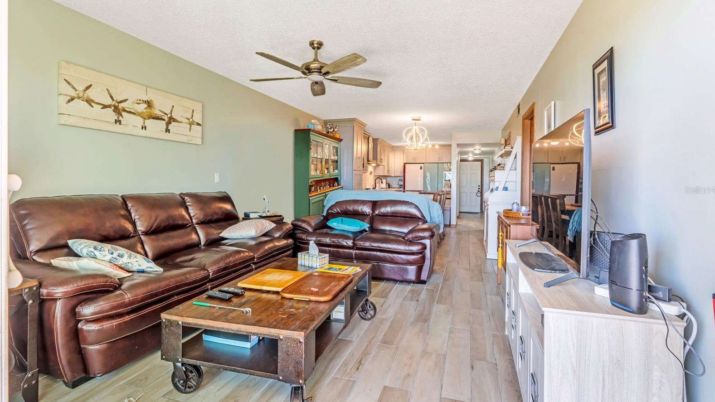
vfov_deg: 62.3
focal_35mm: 18
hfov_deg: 94.2
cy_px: 190
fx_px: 332
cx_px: 362
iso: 250
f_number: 9
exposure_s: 1/125
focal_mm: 11
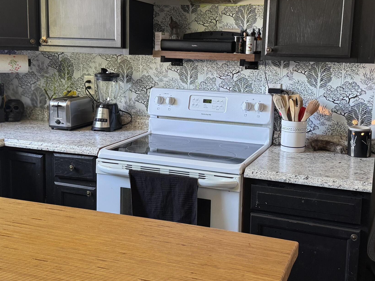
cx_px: 200
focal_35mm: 44
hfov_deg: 42.9
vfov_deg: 32.8
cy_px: 120
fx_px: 477
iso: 250
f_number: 1.78
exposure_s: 1/60
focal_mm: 6.76
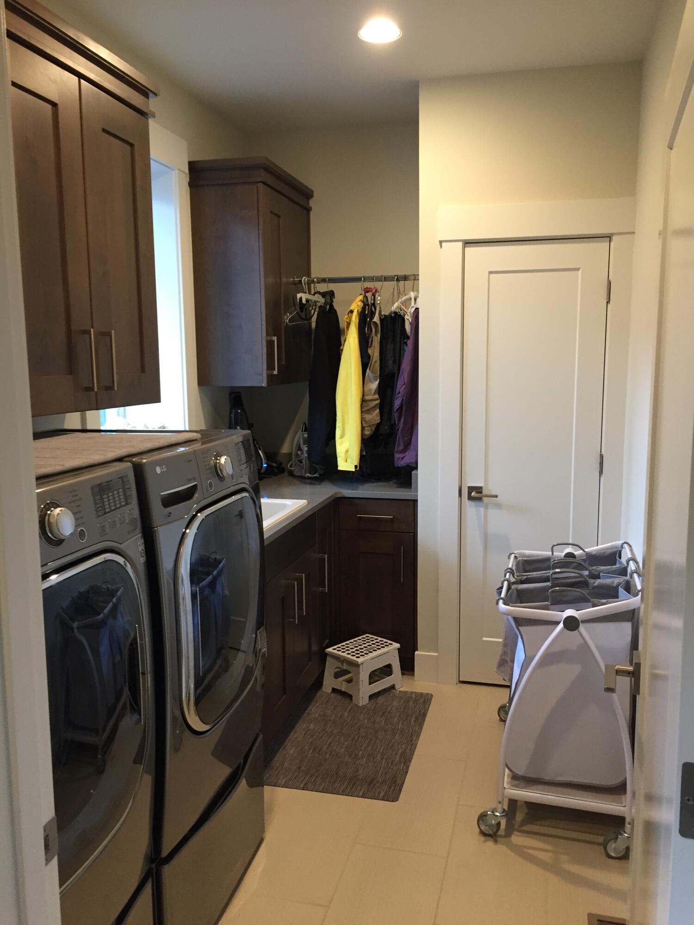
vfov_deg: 61.7
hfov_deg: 48.2
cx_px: 347
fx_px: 775
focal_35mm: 29
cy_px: 462
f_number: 2.2
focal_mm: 4.15
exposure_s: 1/30
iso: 125
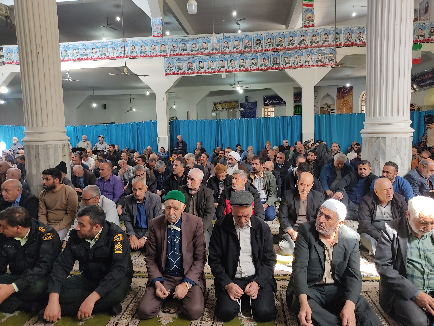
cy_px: 163
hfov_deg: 67.3
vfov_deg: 53.1
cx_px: 217
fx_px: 326
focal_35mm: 26
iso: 117
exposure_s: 1/33
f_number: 1.79
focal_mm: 4.74
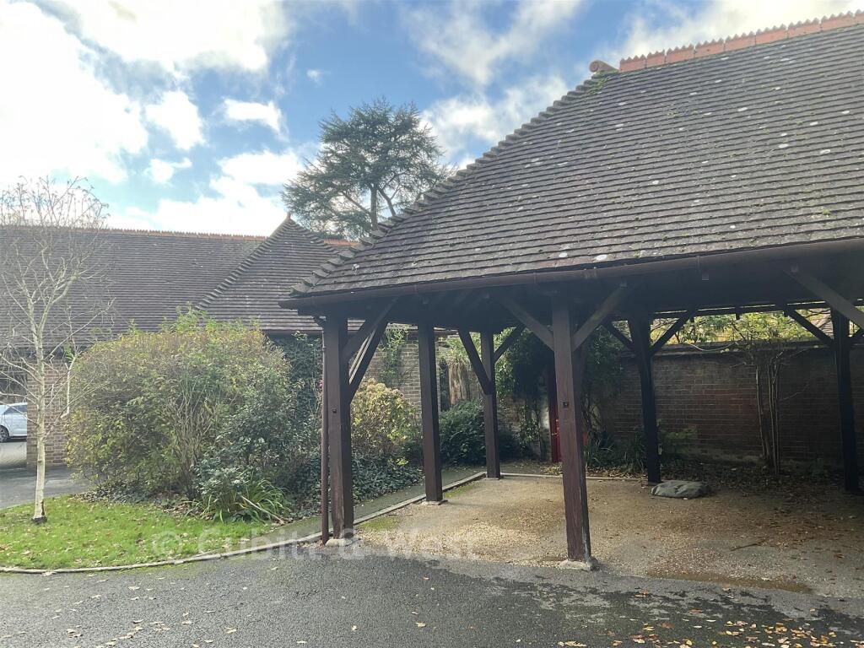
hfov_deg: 61.7
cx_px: 432
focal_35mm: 29
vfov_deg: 48.2
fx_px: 724
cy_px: 324
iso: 16
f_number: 1.8
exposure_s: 1/145
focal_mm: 3
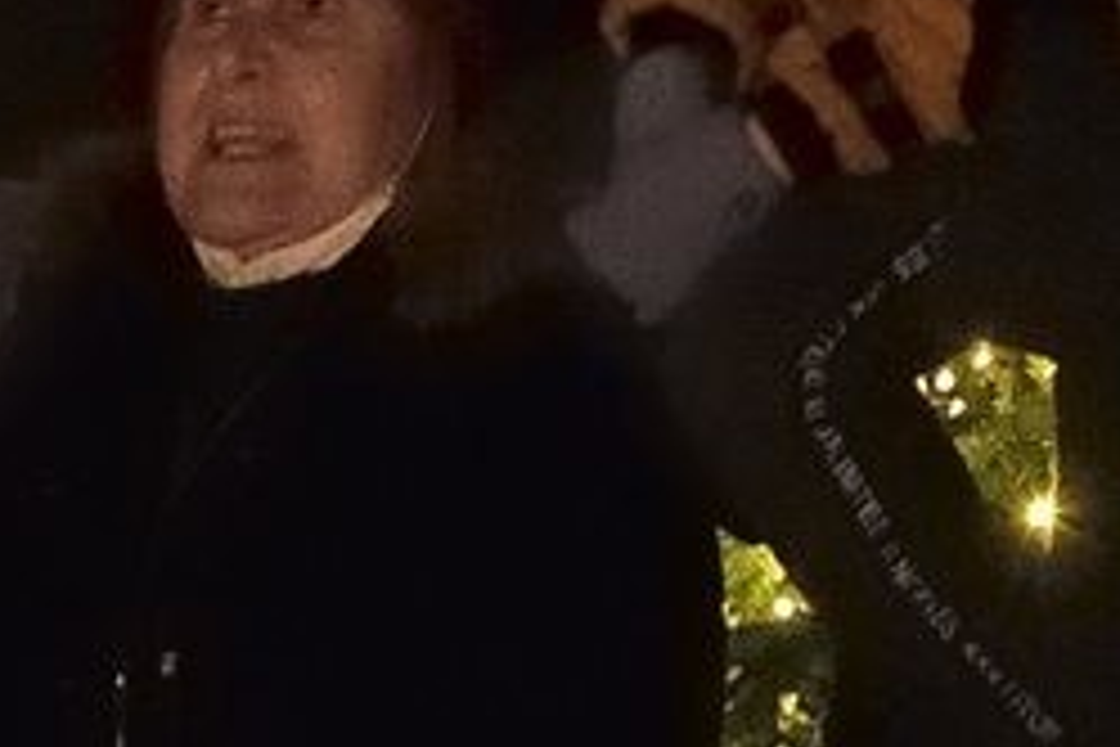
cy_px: -3560
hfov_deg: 7.1
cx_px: 1062
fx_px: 9022
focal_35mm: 290
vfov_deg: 4.0
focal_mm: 30
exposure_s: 1/30
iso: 1600
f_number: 7.1
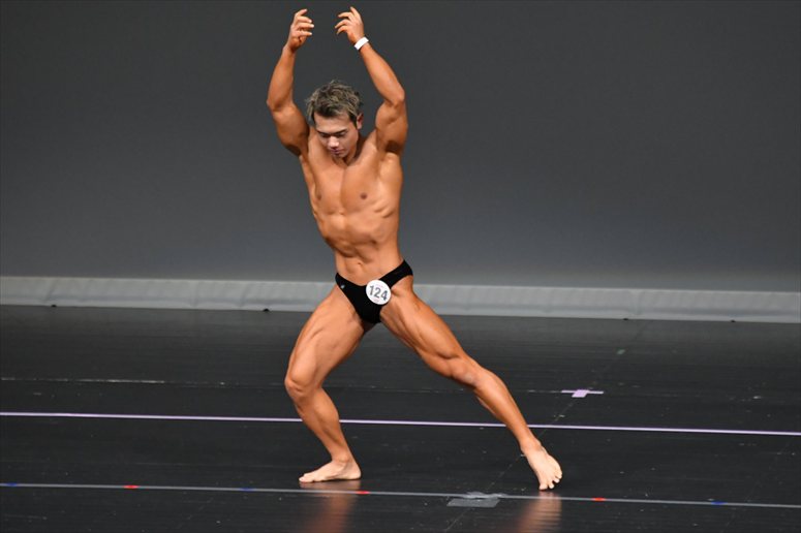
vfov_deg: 3.7
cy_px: 266
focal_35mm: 375
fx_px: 8340
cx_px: 400
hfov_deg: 5.5
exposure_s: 1/400
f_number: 5.6
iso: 4000
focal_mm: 250
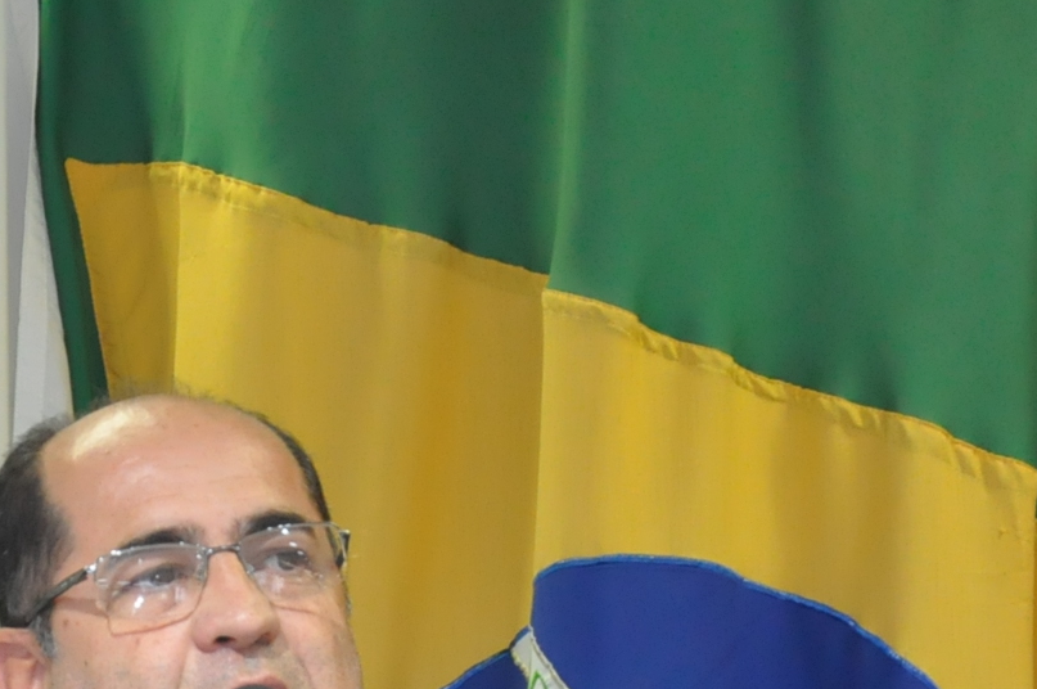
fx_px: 12035
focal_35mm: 418
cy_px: 877
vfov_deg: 3.3
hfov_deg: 4.9
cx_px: 153
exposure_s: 1/60
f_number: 5.6
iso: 2000
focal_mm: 105
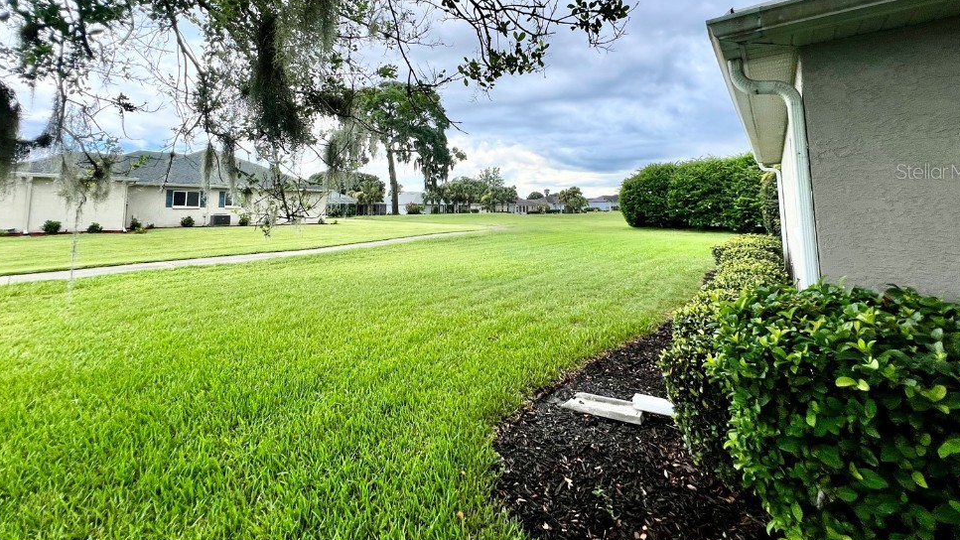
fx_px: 382
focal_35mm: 15
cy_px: 171
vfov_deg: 68.1
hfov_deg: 103.0
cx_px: 481
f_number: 1.8
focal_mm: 1.57
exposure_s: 1/652
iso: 32
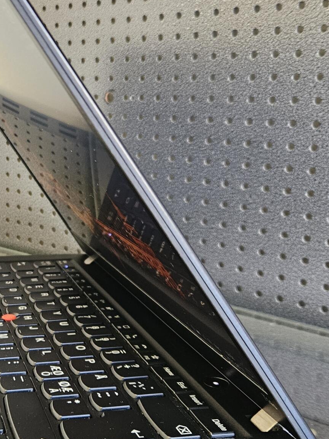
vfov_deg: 37.5
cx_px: 25
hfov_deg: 27.4
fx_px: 646
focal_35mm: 51
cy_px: 211
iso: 800
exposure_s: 1/100
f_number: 1.8
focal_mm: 5.4
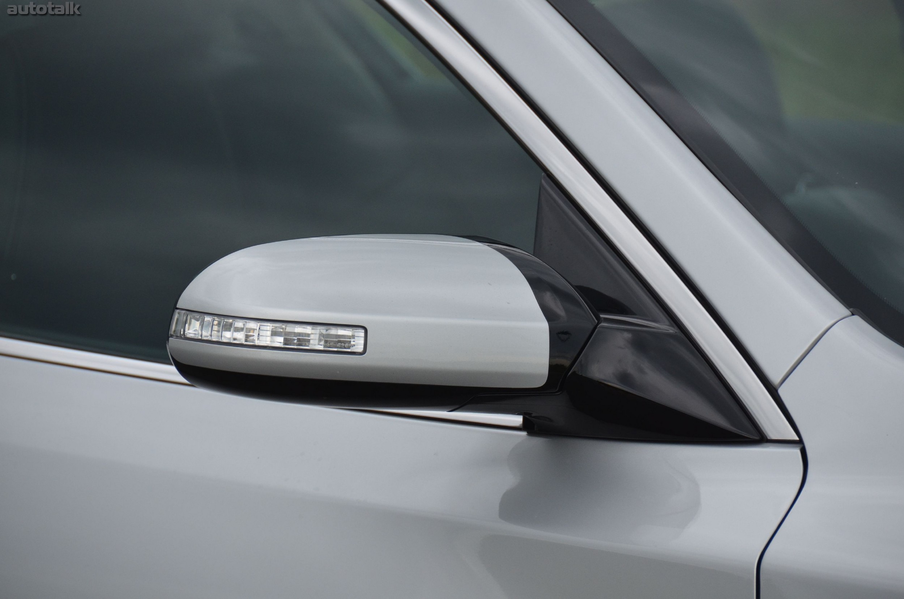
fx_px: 7518
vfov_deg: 4.6
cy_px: 300
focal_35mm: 300
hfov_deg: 6.9
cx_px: 452
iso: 640
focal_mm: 200
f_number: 5.6
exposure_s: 1/1000
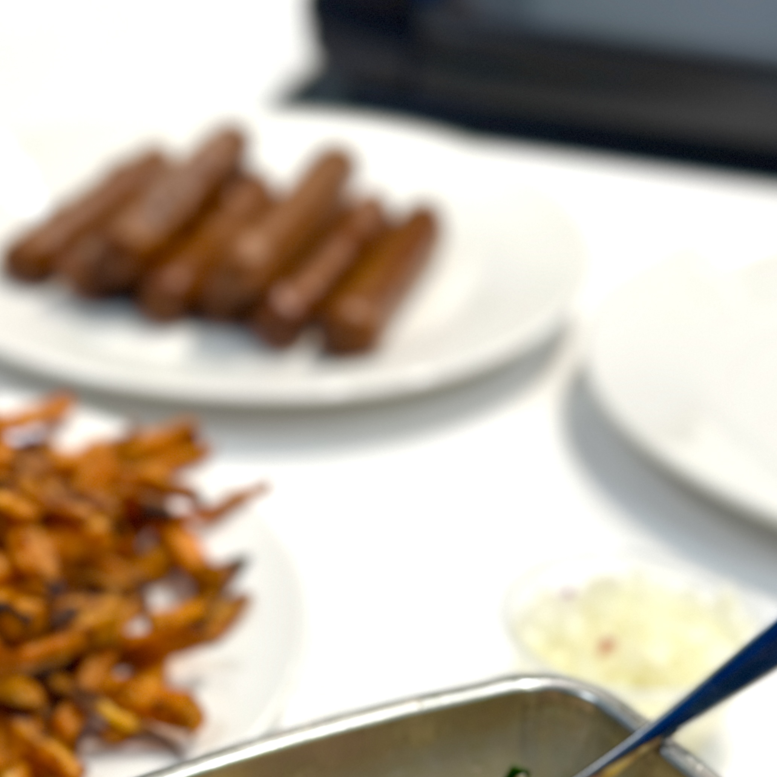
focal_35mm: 83
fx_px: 2108
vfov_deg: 20.6
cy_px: 627
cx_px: 340
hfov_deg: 20.9
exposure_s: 1/120
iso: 100
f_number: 1.78
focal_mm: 6.86
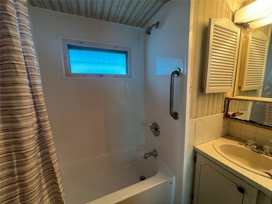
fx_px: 102
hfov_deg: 106.2
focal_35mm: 13
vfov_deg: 89.9
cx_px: 136
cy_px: 102
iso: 500
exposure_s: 1/60
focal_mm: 1.57
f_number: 1.8
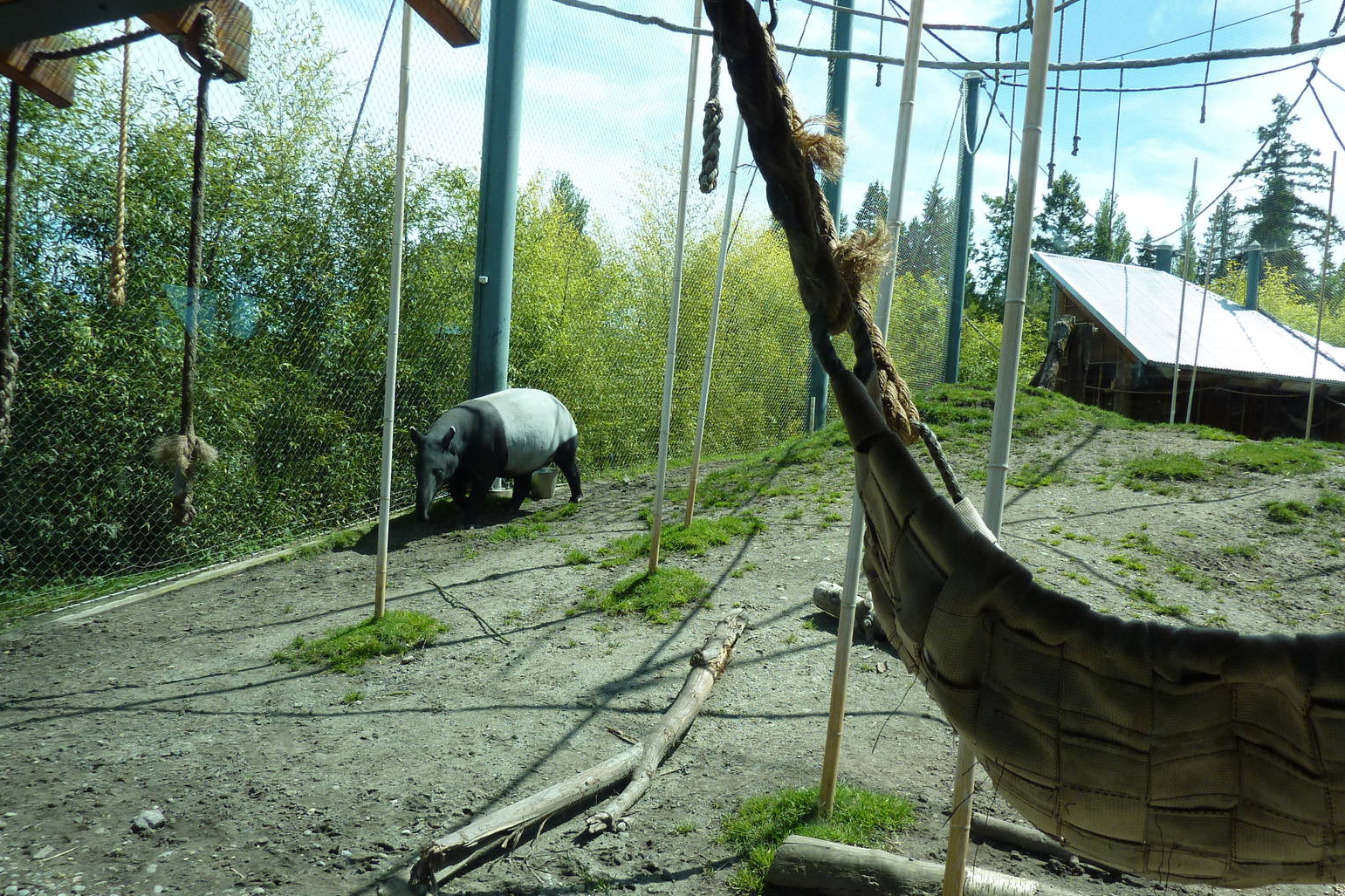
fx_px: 1009
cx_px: 687
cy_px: 469
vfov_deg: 47.9
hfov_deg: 67.4
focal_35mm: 27
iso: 100
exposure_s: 1/500
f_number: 3.3
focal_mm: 4.1
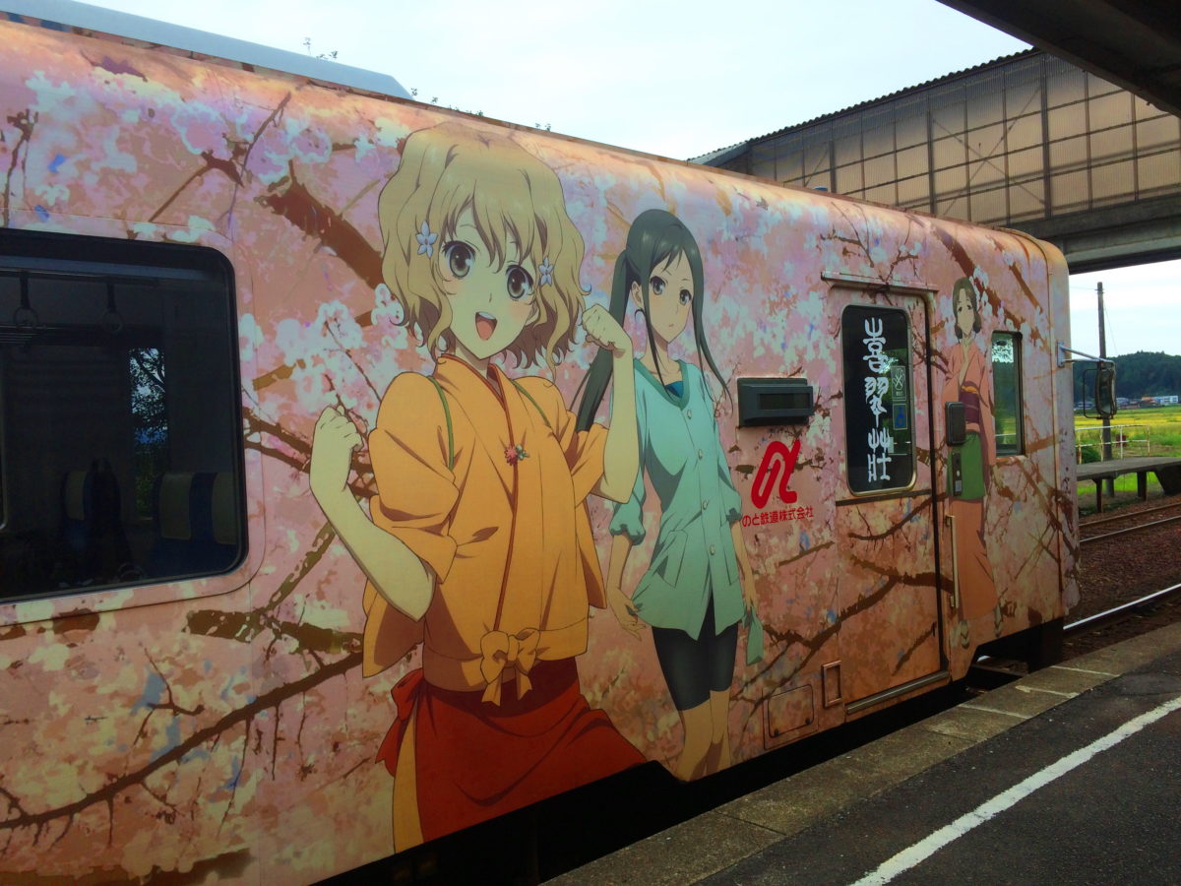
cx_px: 590
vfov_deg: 48.2
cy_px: 443
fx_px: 989
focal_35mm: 29
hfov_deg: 61.7
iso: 32
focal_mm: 4.15
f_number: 2.2
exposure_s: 1/651
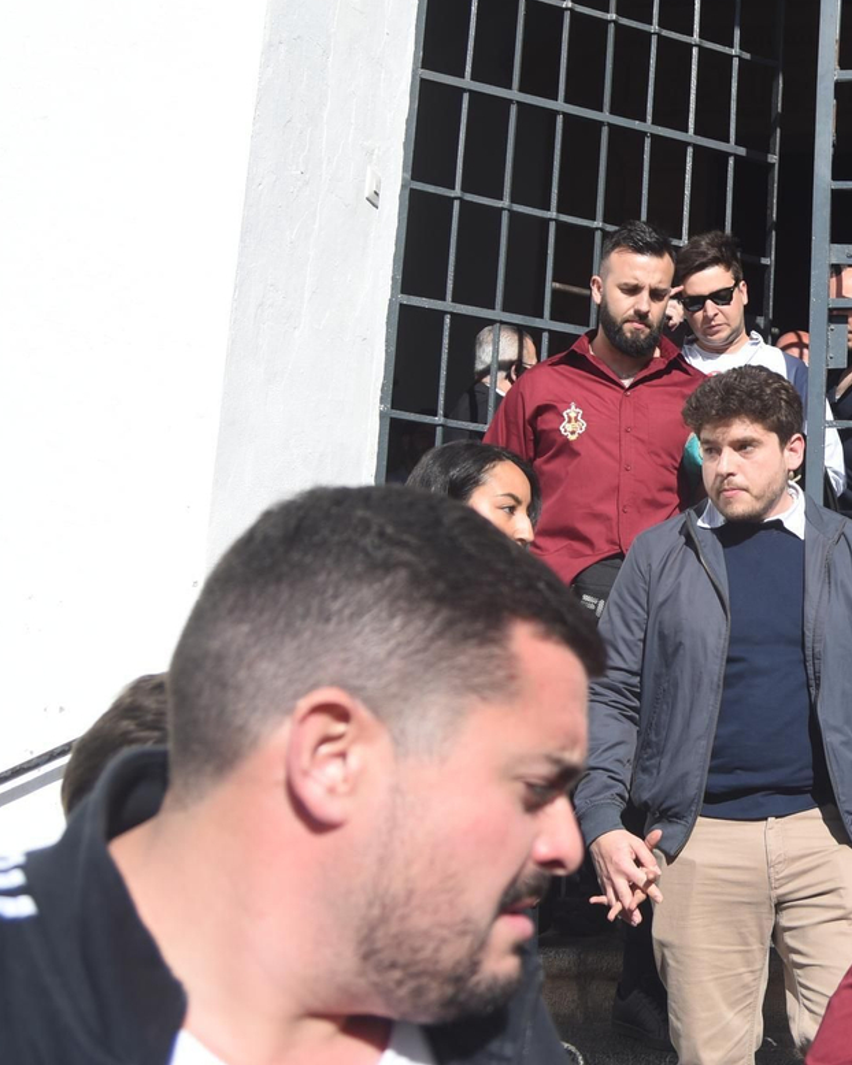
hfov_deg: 25.3
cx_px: 923
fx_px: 1766
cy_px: 382
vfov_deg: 33.4
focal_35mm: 56
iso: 100
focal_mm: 29
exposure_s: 1/500
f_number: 6.3
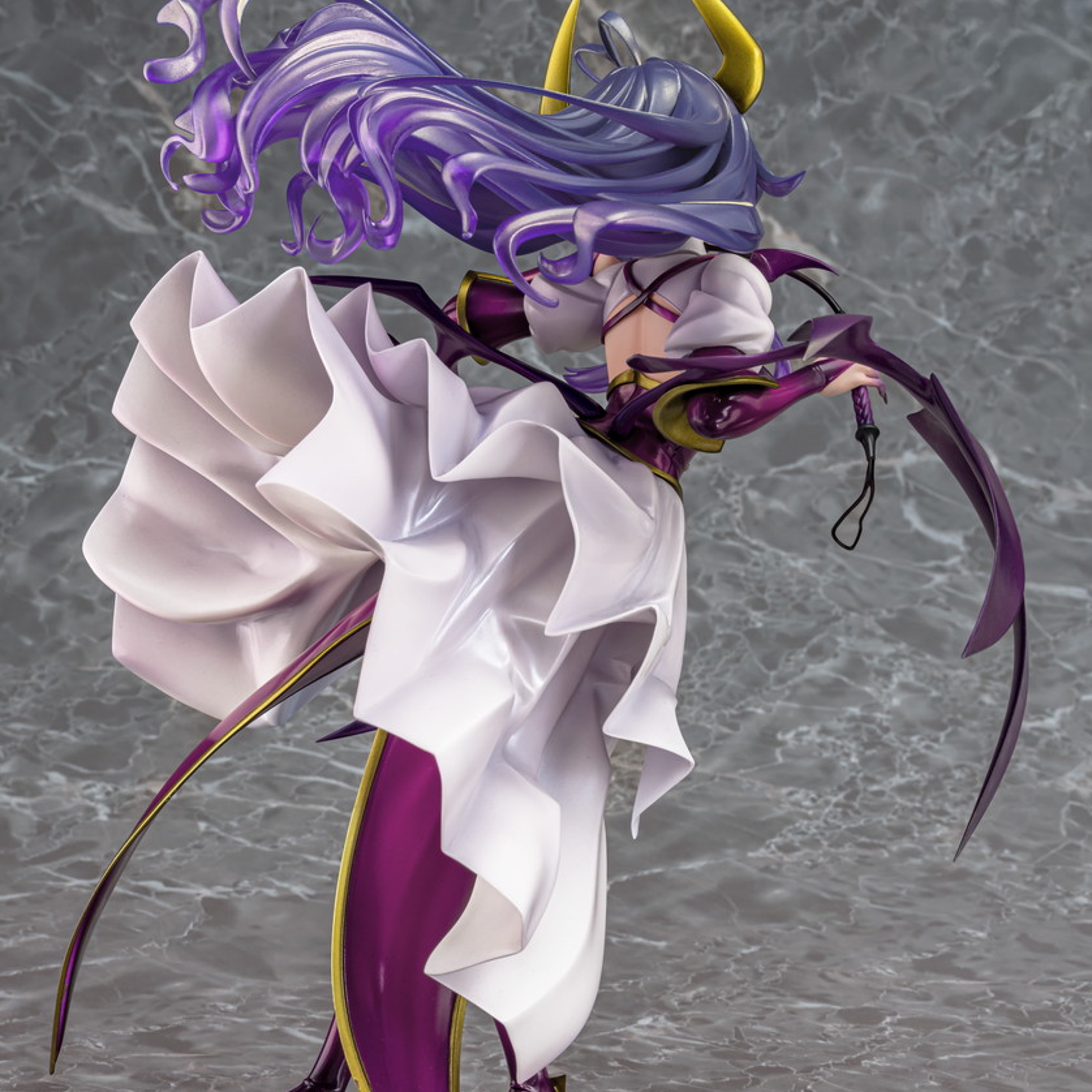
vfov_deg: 27.7
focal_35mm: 62
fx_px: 2213
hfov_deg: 27.7
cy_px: 619
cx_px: 539
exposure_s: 1/100
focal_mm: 61.8
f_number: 22
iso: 160
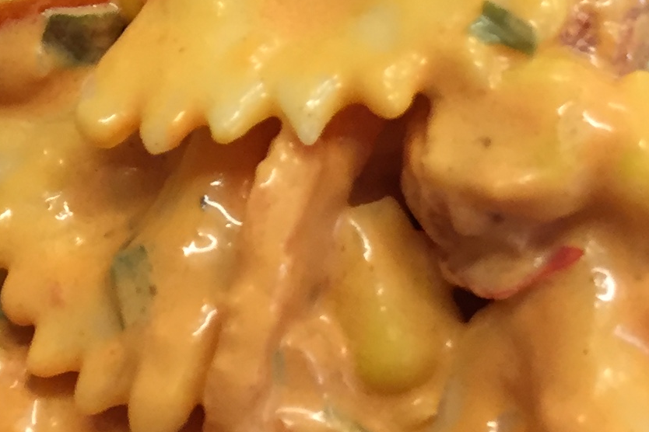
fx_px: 2127
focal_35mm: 118
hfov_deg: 17.1
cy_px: -346
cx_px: 69
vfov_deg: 10.9
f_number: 2.2
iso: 125
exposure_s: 1/33
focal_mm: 4.15
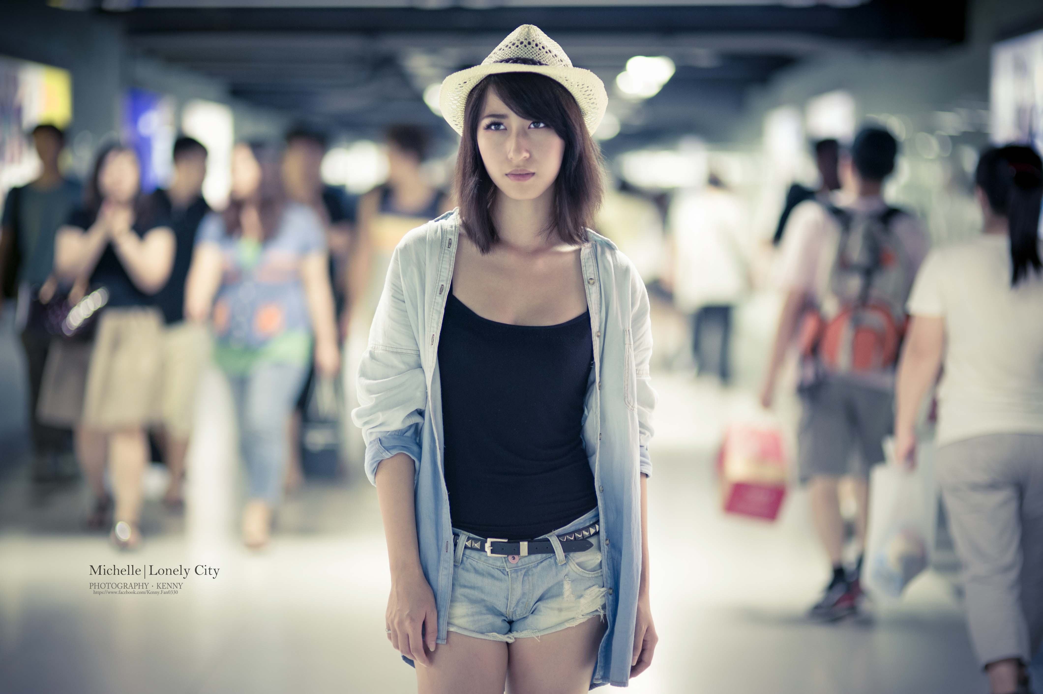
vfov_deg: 16.1
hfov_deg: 23.9
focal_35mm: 85
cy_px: 347
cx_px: 522
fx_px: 2461
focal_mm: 85
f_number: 1.4
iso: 1000
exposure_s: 1/200
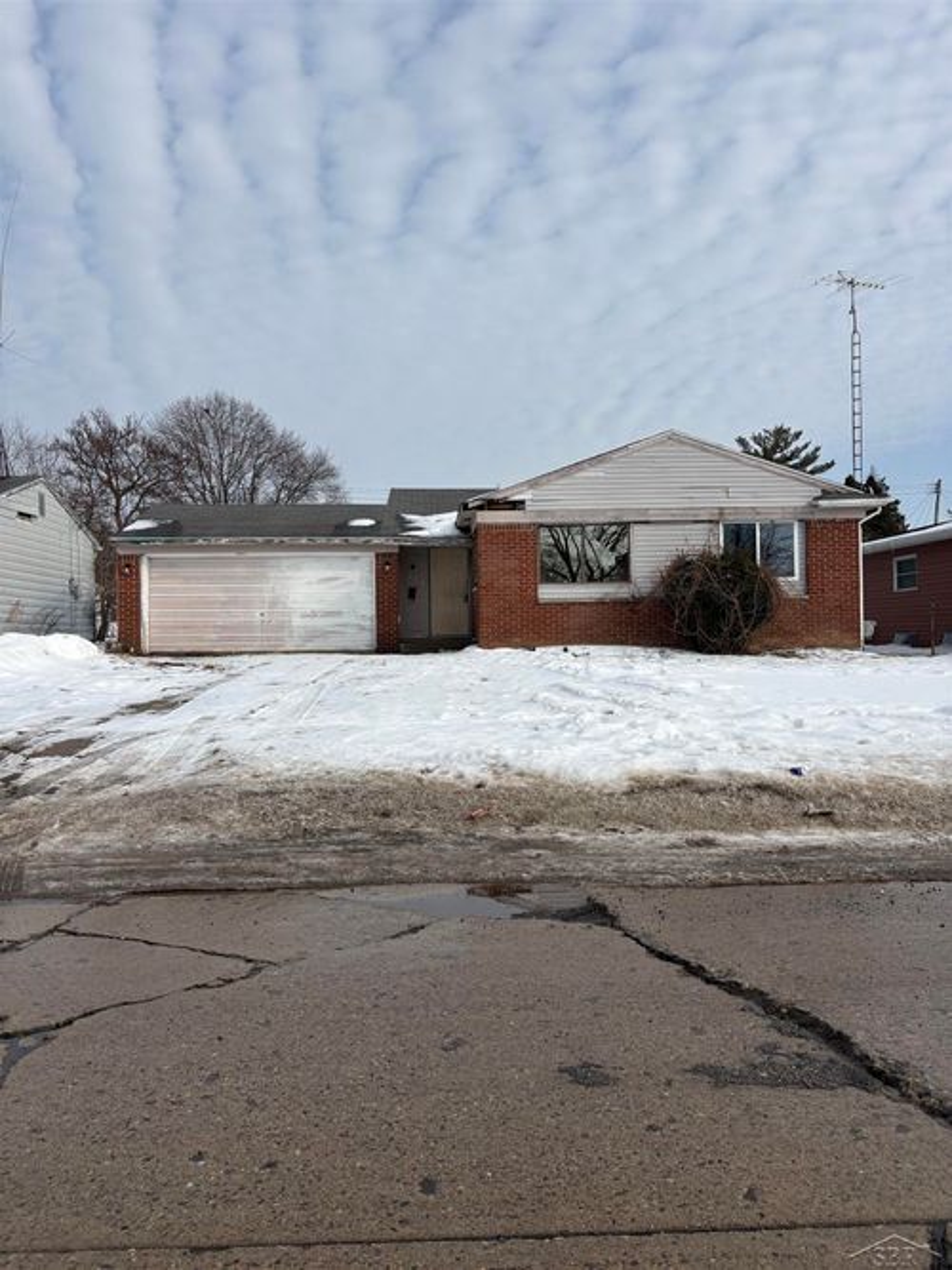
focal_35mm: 26
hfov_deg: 53.0
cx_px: 476
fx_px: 954
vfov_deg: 67.3
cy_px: 635
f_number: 1.6
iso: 50
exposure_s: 1/6329
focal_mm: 5.96
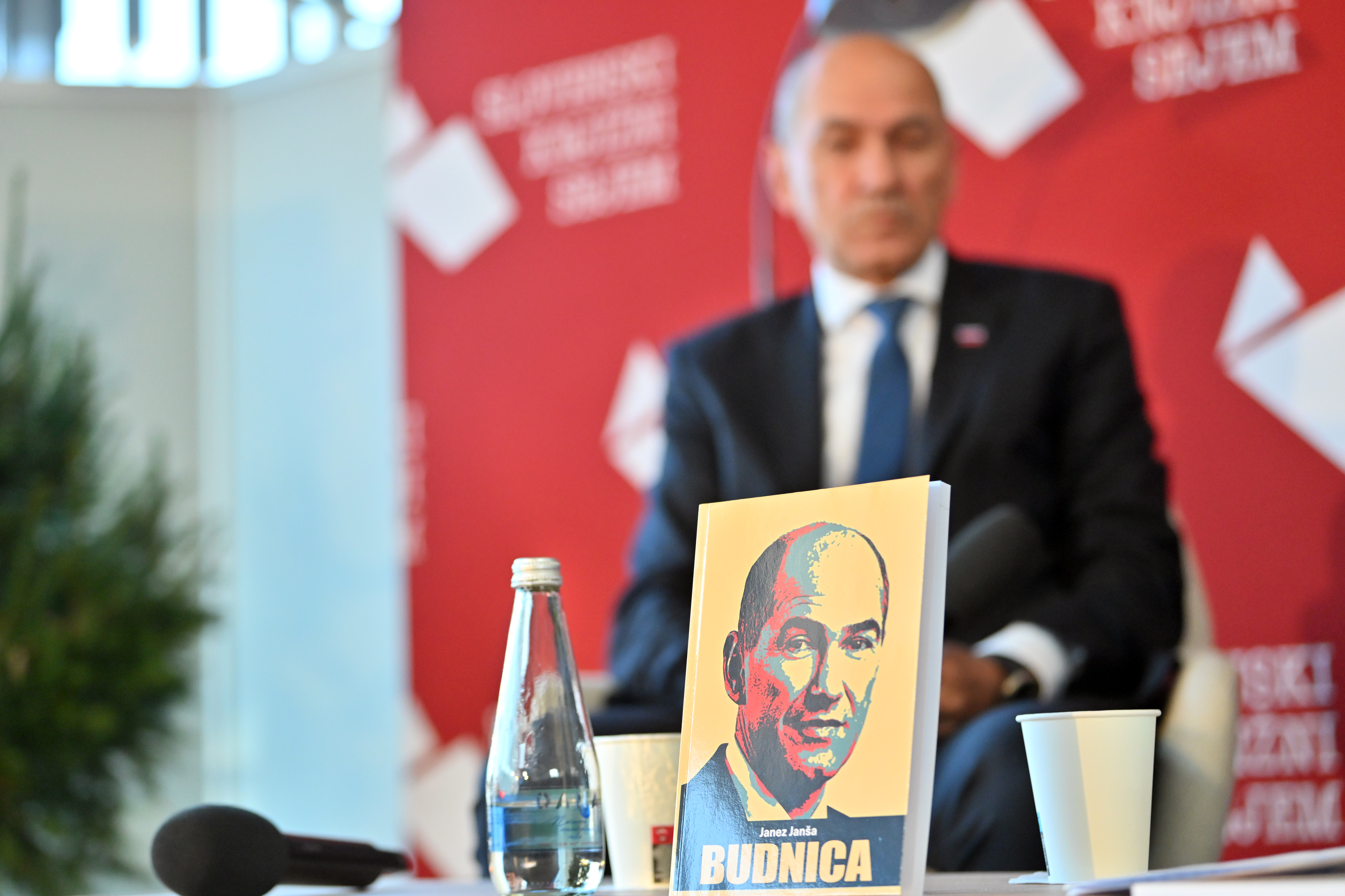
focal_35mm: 70
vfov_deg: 19.5
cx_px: 672
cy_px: 448
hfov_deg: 28.8
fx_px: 2615
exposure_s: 1/1000
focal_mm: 70
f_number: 2.8
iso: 2000
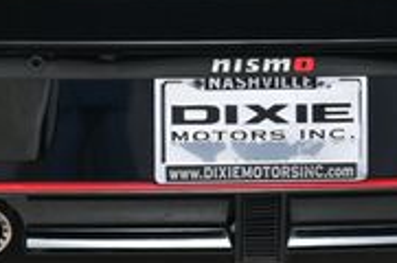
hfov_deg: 9.2
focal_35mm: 223
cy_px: -121
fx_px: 2455
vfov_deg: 6.1
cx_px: 217
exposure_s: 1/160
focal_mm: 42
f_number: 10
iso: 100
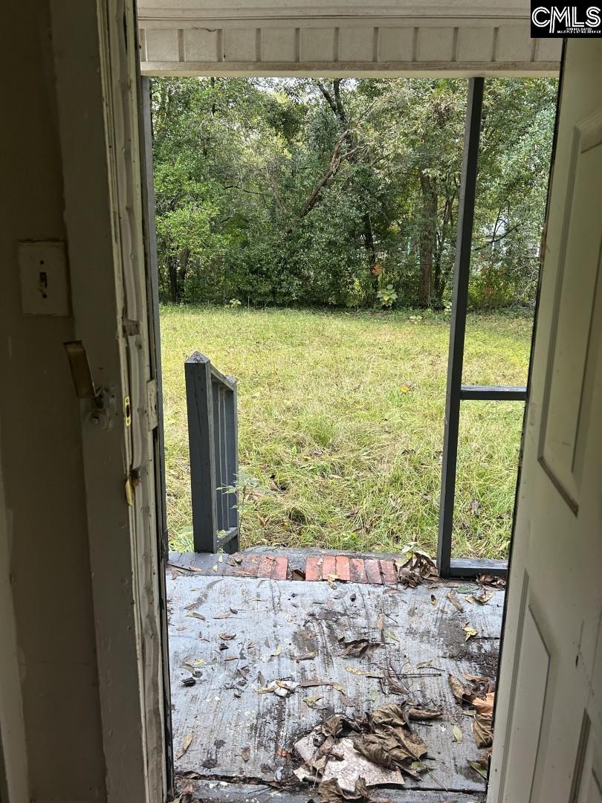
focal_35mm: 26
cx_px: 301
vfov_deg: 67.3
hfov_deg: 53.1
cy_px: 402
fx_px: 603
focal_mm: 5.7
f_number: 1.5
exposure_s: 1/121
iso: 125
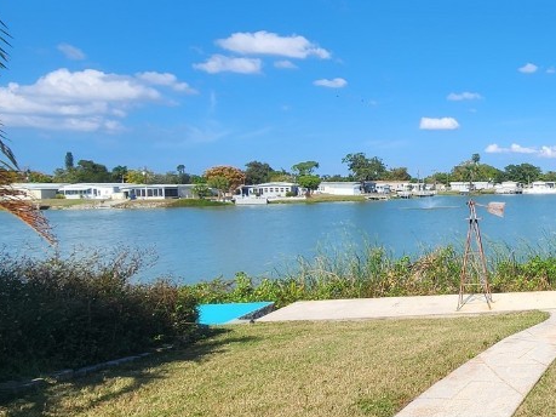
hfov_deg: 45.8
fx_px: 466
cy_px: 213
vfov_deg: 48.2
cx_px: 613
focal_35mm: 29
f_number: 2.2
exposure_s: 1/1920
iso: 50
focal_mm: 2.2
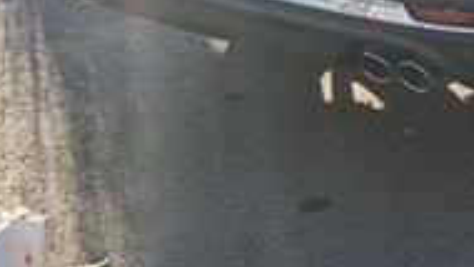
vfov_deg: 8.4
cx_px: 594
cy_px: -195
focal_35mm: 139
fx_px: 1748
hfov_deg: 14.8
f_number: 1.78
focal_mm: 6.76
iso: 80
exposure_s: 1/1285
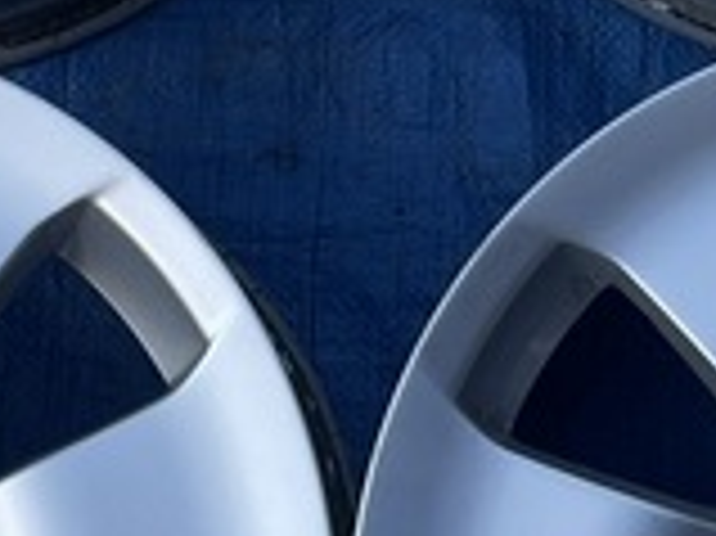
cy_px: 90
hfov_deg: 15.1
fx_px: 2708
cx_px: 441
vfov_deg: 11.3
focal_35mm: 131
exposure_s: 1/1276
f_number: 1.6
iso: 32
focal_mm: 4.2
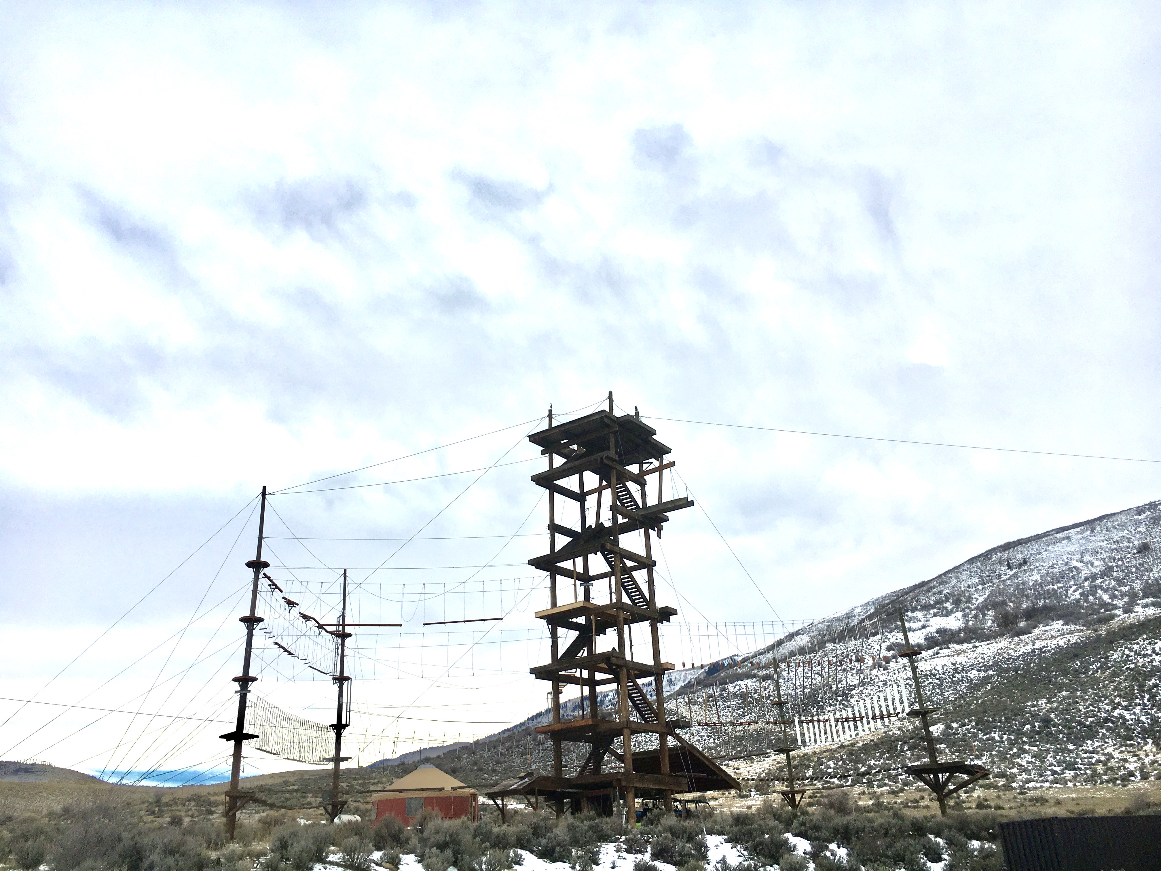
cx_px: 580
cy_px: 436
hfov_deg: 61.7
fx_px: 973
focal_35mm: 29
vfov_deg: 48.2
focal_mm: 4.15
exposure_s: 1/2404
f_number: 2.2
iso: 25
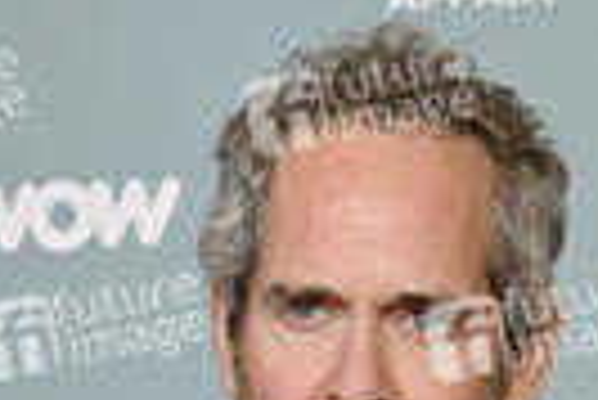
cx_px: 420
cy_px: 665
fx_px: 3043
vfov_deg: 7.4
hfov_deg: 11.2
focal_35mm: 183
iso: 640
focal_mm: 54
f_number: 6.3
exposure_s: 1/125
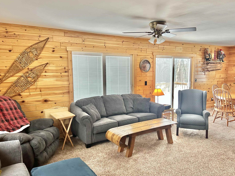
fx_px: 190
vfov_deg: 49.7
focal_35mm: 28
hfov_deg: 63.4
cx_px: 121
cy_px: 92
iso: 125
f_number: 1.5
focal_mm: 5.7
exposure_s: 1/80
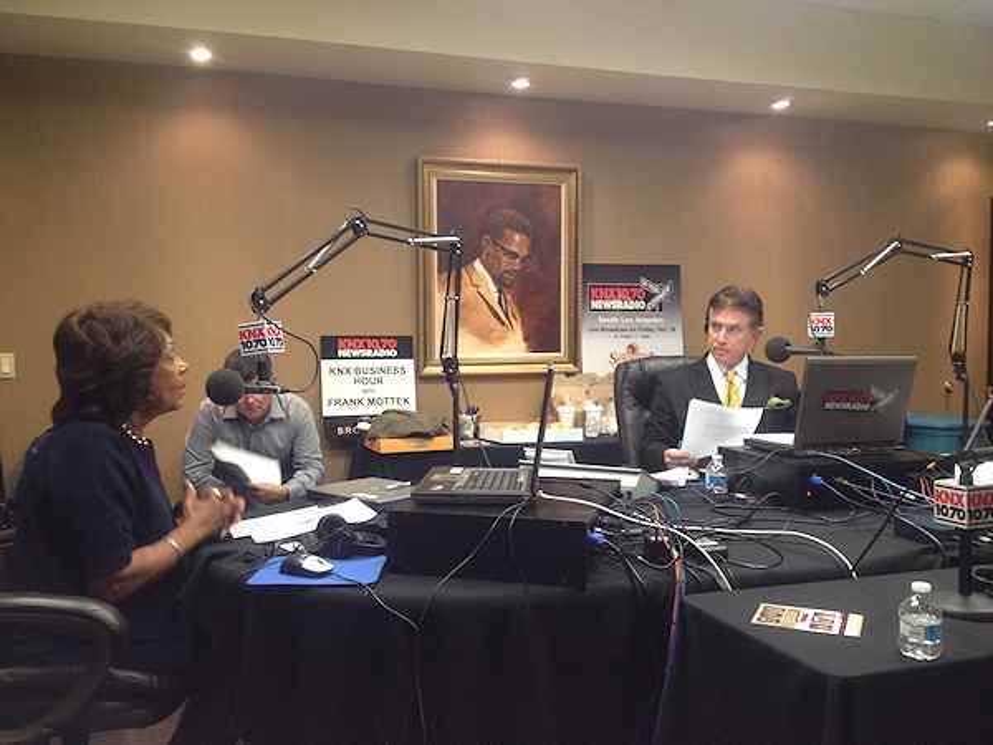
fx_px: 1004
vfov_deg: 40.7
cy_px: 372
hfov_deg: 52.6
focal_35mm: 35
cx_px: 496
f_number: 2.4
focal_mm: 4.28
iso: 125
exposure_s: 1/20
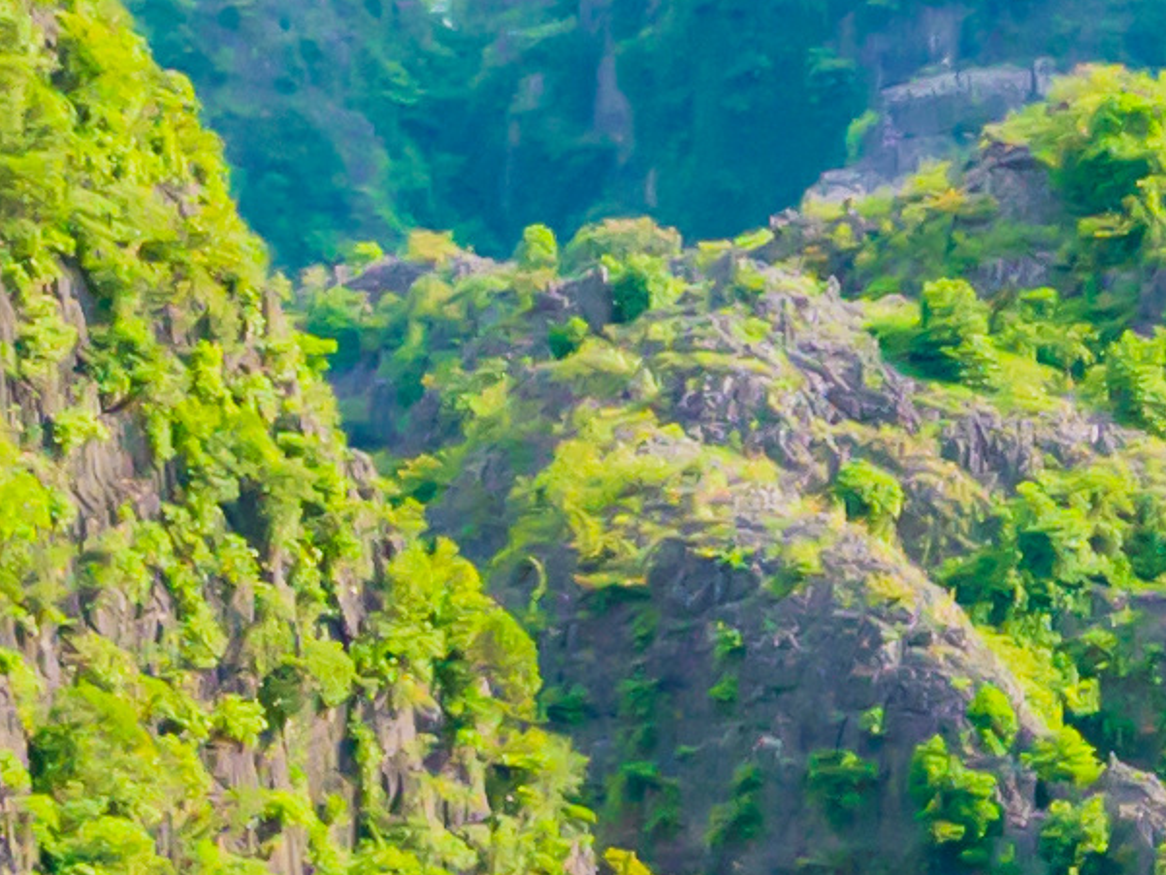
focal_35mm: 382
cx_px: 1205
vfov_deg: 3.9
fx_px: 12870
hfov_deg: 5.2
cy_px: 1515
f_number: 8
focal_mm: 25
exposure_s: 1/320
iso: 400
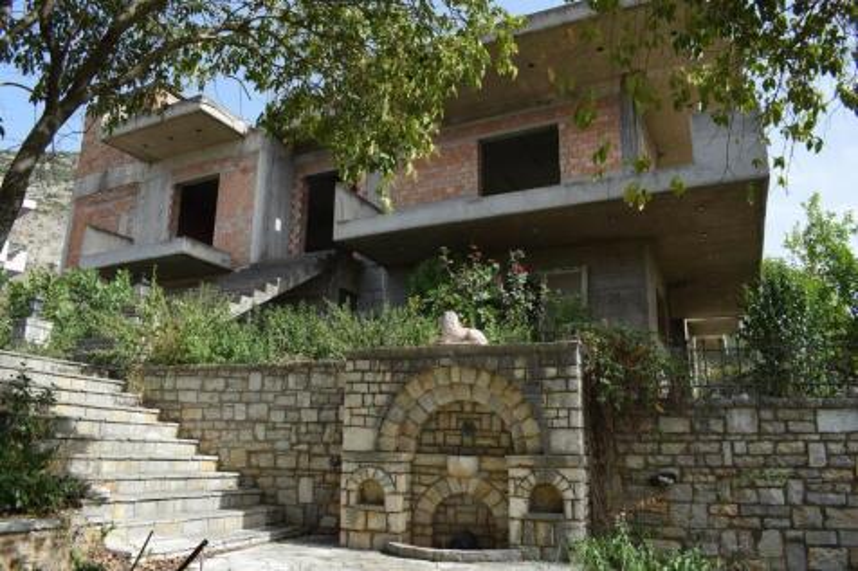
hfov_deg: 67.4
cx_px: 429
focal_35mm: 27
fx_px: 643
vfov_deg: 47.9
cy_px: 286
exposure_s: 1/320
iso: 200
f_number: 9
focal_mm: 18
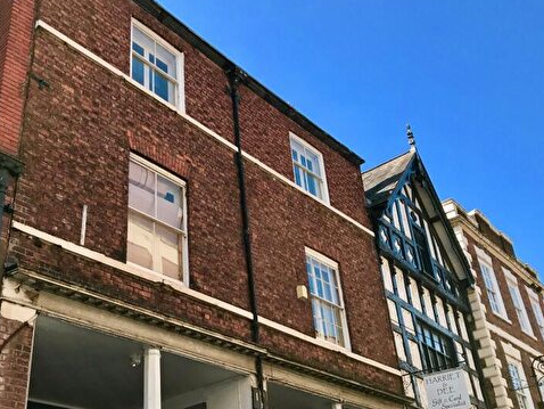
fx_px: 645
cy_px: 234
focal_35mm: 41
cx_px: 209
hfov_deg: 45.4
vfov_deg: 35.1
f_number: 1.8
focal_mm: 3.99
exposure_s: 1/847
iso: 20
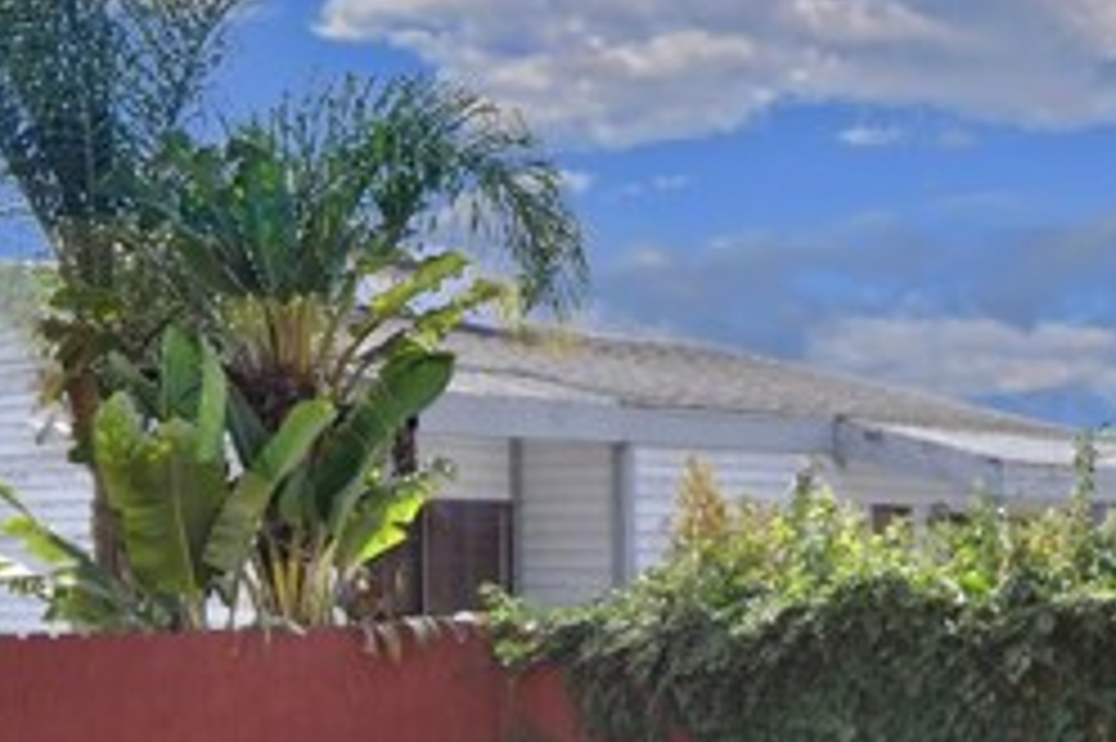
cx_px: 562
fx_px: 1921
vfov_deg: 21.3
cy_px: 699
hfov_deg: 32.4
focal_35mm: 62
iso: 640
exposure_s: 1/200
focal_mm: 16
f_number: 14
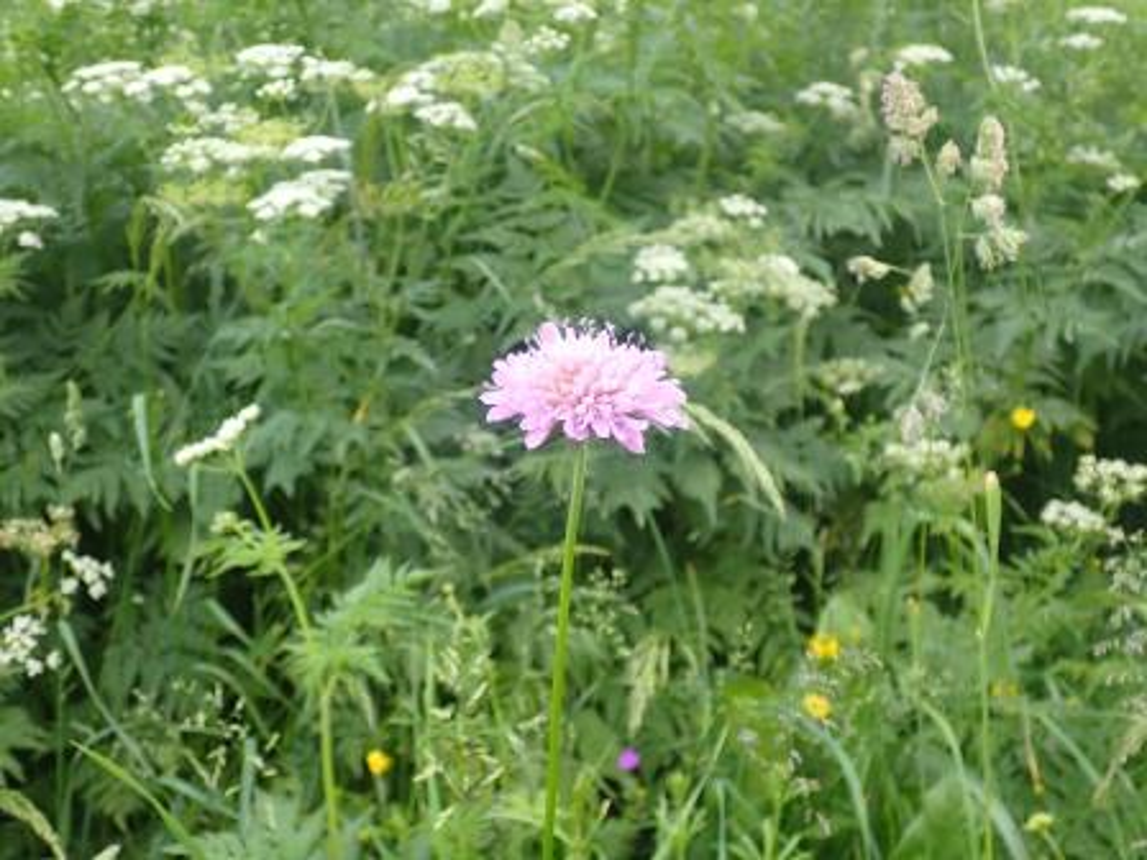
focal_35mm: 36
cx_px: 574
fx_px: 1193
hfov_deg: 51.4
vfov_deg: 39.7
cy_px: 430
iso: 100
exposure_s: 1/160
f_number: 2.5
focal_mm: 6.37
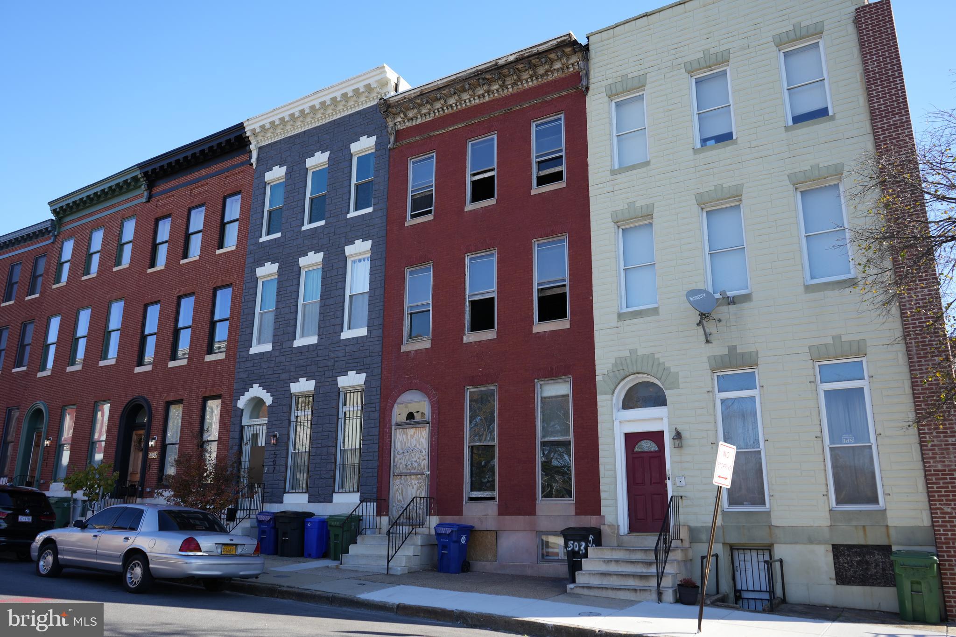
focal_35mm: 28
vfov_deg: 46.4
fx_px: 743
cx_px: 478
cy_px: 318
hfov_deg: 65.5
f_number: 5.6
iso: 100
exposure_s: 1/200
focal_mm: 28
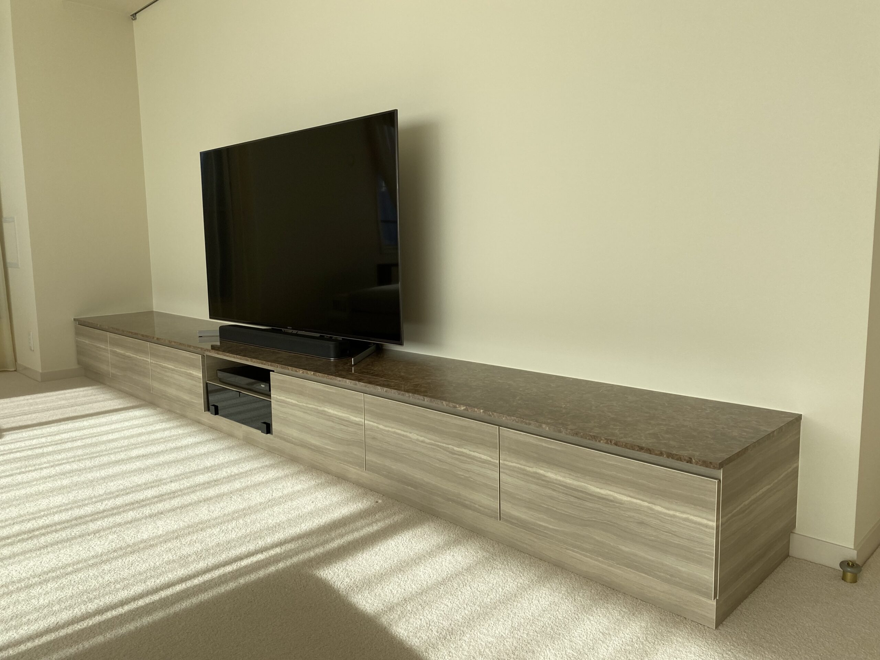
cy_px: 330
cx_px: 440
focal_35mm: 26
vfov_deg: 53.1
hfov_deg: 67.3
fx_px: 661
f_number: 1.8
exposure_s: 1/990
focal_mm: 4.25
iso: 32
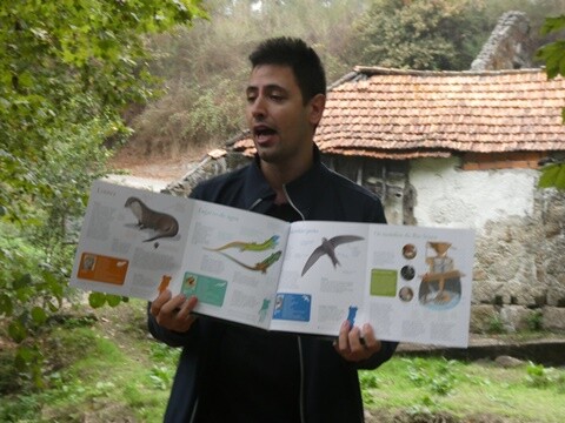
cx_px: 282
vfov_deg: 18.7
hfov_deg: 24.7
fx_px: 1289
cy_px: 212
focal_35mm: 79
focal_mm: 14.1
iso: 500
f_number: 4.7
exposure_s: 1/80
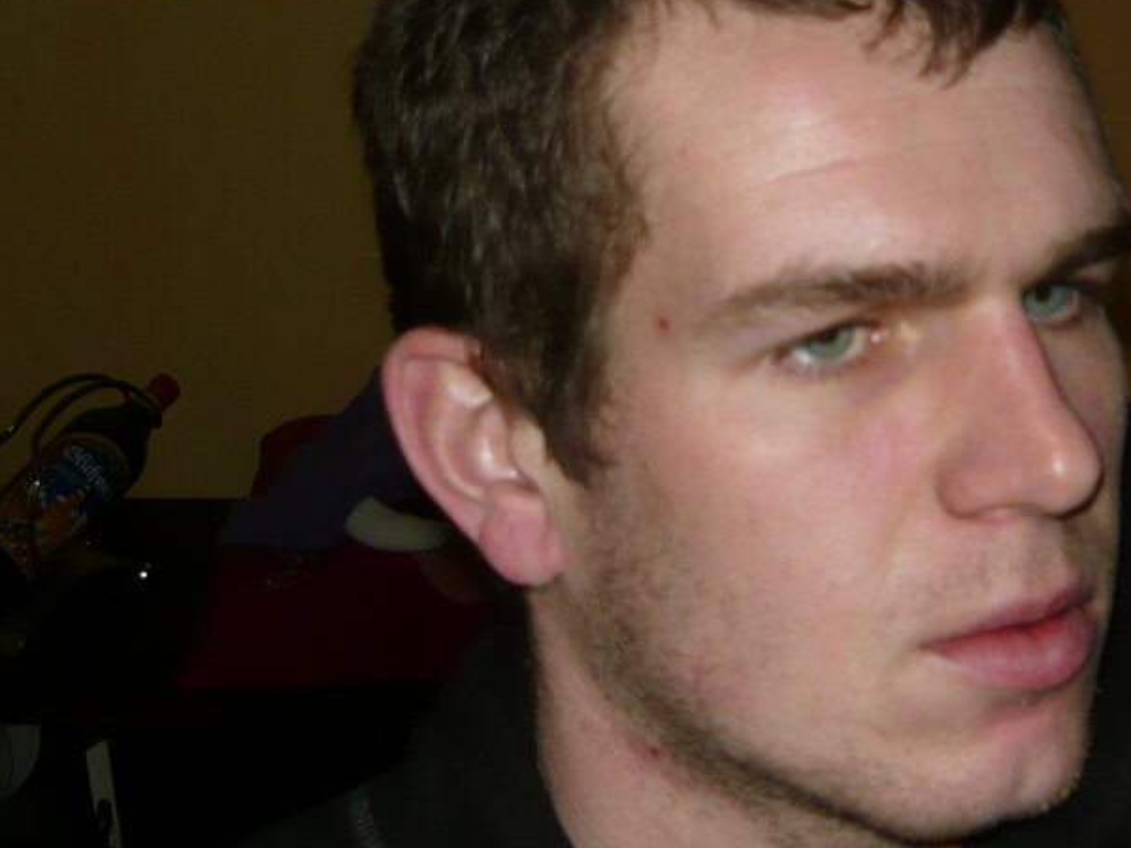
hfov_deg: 29.1
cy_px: 249
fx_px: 2156
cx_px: 780
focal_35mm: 66
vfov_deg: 22.1
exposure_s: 1/30
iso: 100
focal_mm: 5.5
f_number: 2.8
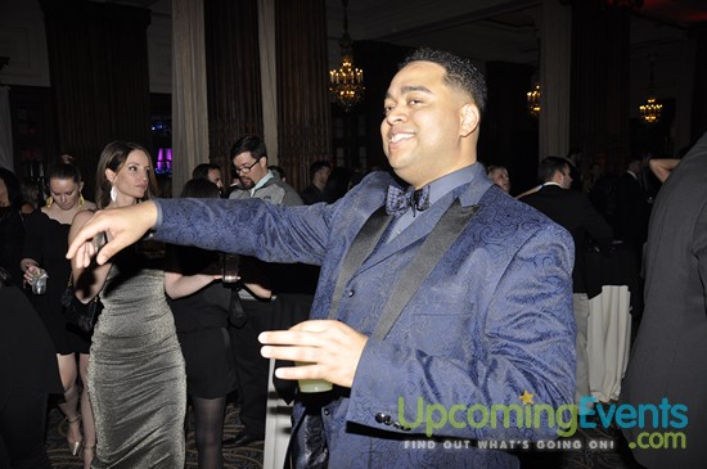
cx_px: 354
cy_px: 234
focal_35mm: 32
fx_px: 618
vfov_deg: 41.6
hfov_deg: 59.6
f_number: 5
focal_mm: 21
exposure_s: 1/60
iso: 400
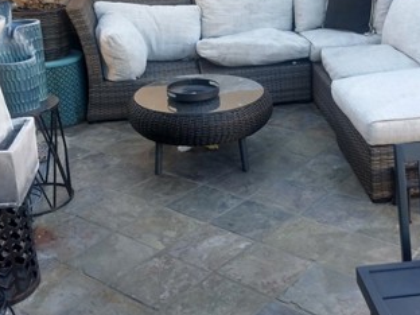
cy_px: 88
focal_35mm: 41
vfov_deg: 34.6
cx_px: 241
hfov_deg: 45.6
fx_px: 497
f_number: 2
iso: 100
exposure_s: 1/141
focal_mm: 3.54
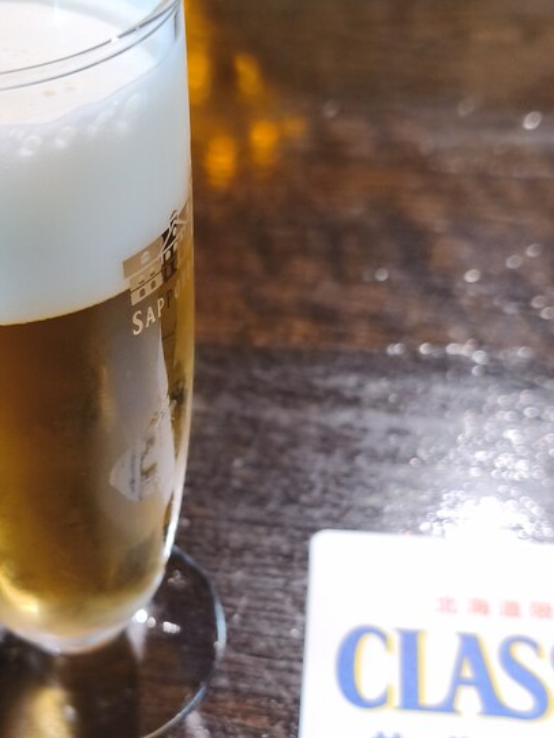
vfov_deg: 37.3
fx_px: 1088
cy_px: 454
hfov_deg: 28.5
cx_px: 217
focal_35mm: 51
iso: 1000
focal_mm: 6.18
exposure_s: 1/40
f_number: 1.65
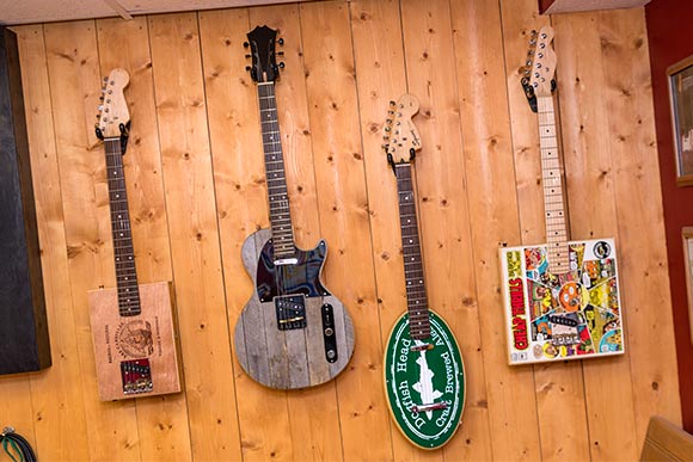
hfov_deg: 54.4
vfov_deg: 37.9
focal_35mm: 35
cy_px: 231
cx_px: 346
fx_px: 674
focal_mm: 35
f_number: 4.8
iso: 400
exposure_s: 1/60
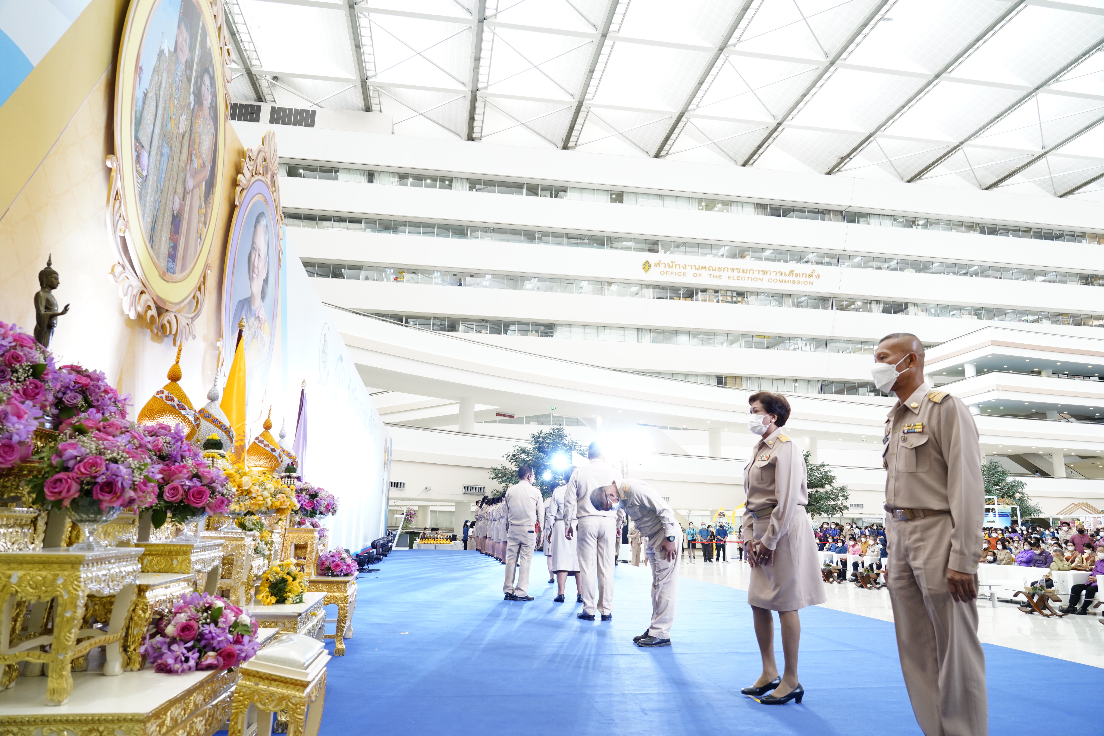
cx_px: 552
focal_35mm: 24
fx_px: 736
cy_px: 368
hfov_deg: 73.7
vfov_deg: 53.2
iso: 1600
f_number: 5
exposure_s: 1/80
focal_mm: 24
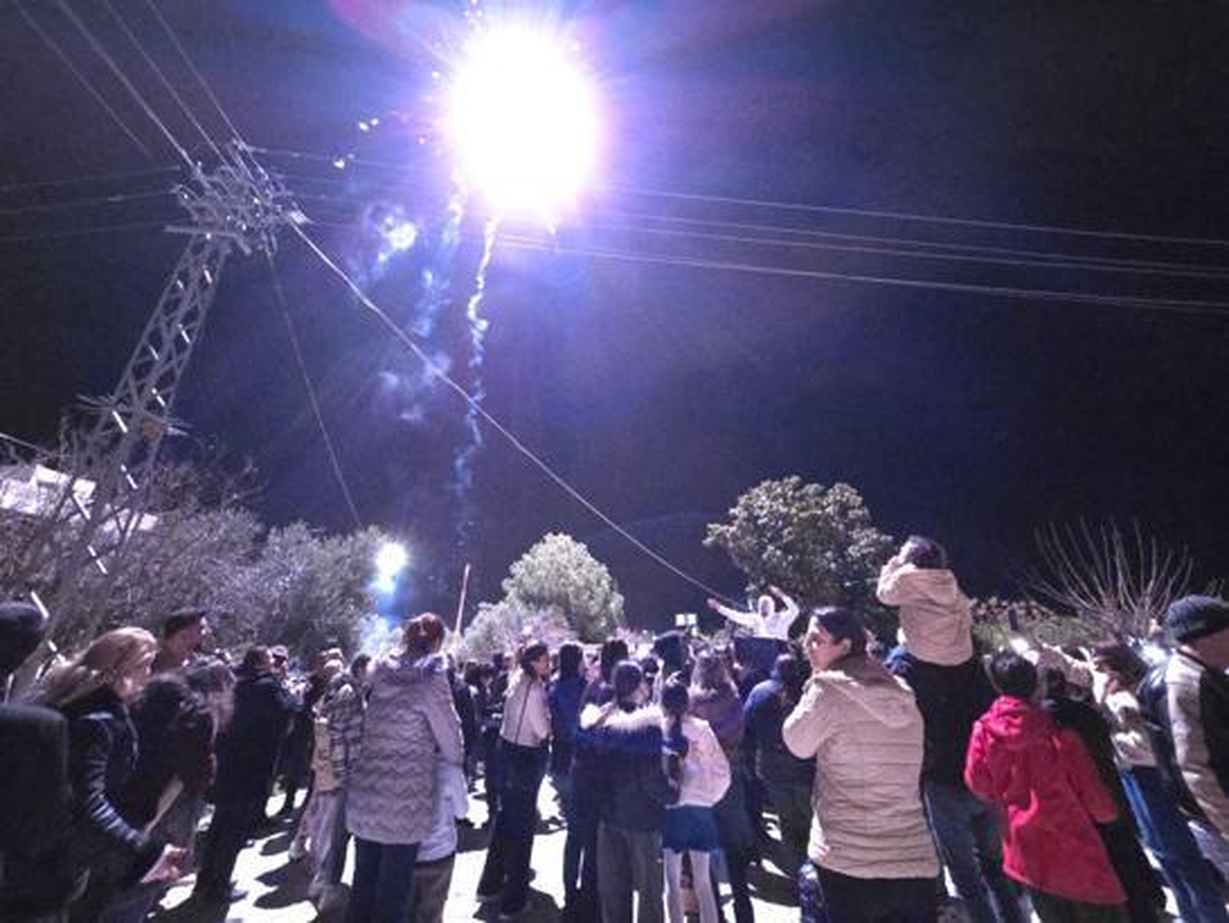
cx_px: 614
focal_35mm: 13
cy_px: 462
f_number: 2.2
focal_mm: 2.2
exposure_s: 1/16.7
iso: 4000
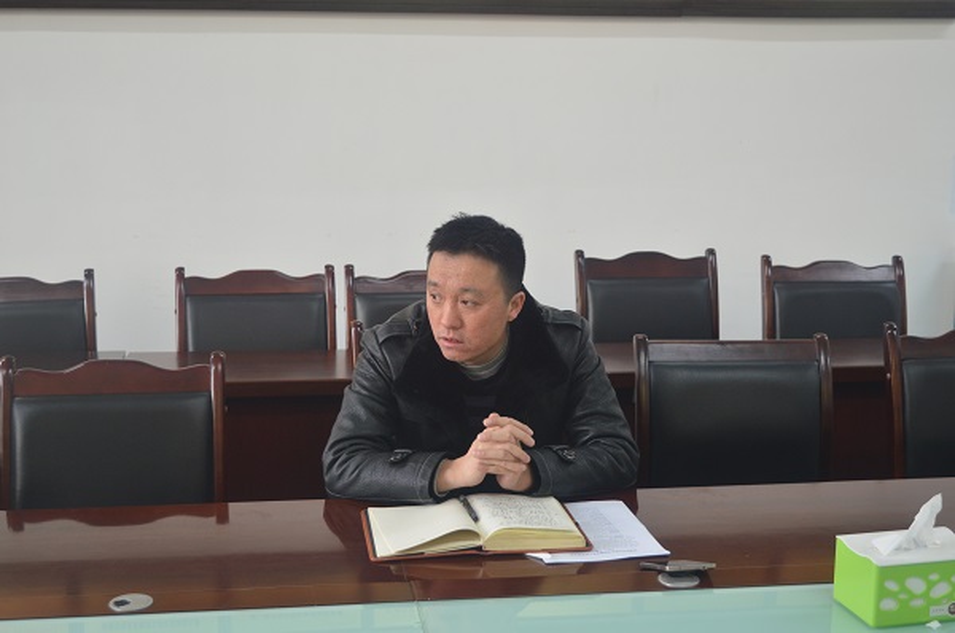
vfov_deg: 25.7
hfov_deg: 37.9
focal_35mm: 52
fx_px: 1390
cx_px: 478
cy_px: 316
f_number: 4.8
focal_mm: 35
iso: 400
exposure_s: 1/30
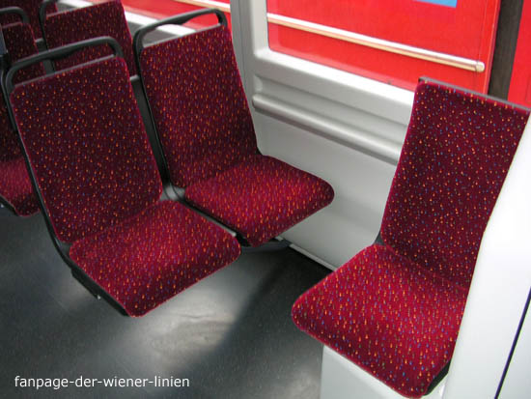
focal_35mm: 37
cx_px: 266
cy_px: 200
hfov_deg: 50.1
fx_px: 568
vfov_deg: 38.7
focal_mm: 5.6
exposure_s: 1/60
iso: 113
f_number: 2.7
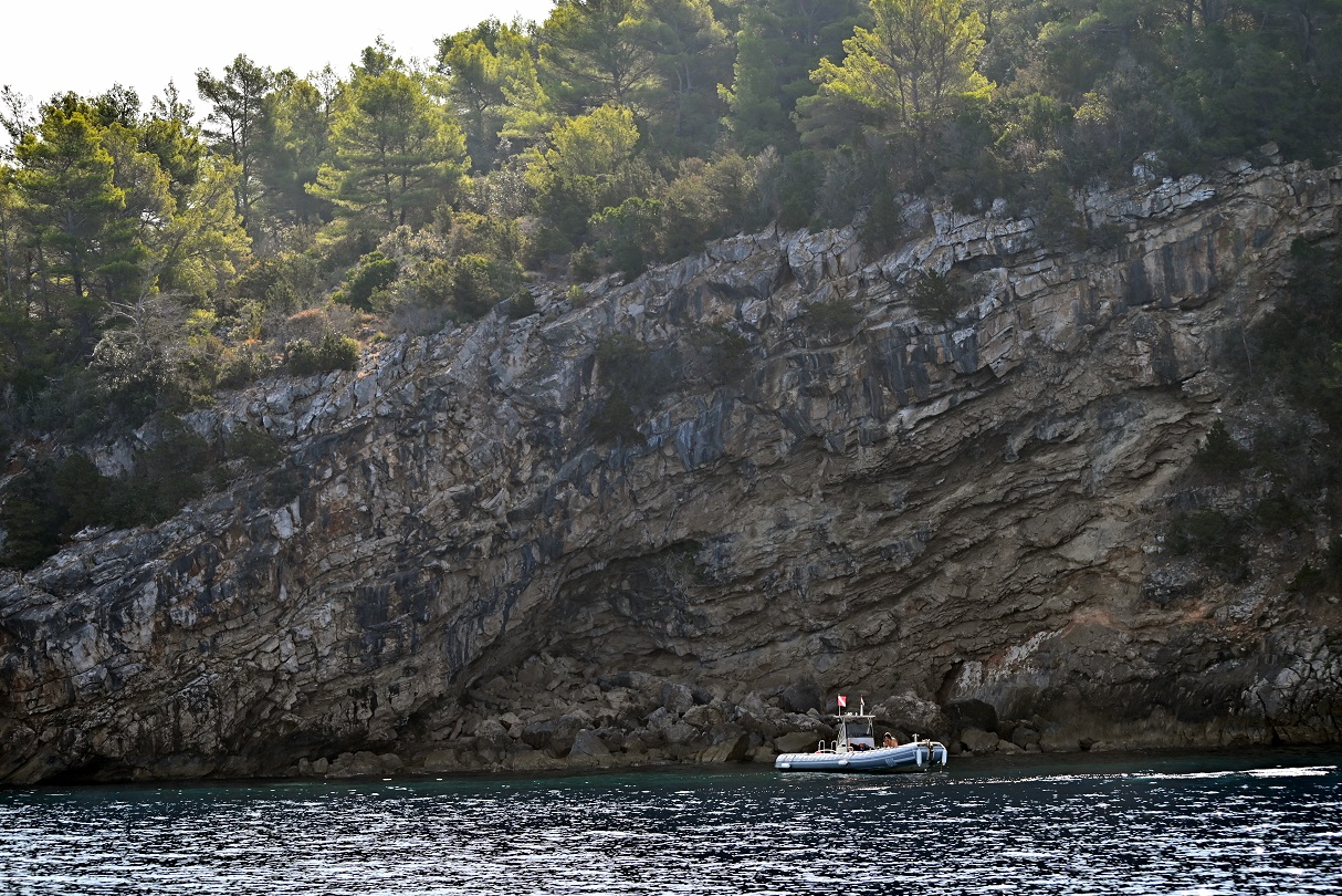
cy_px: 419
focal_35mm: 91
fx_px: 3393
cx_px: 700
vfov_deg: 15.0
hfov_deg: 22.4
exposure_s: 1/500
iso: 140
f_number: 5.6
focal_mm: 85
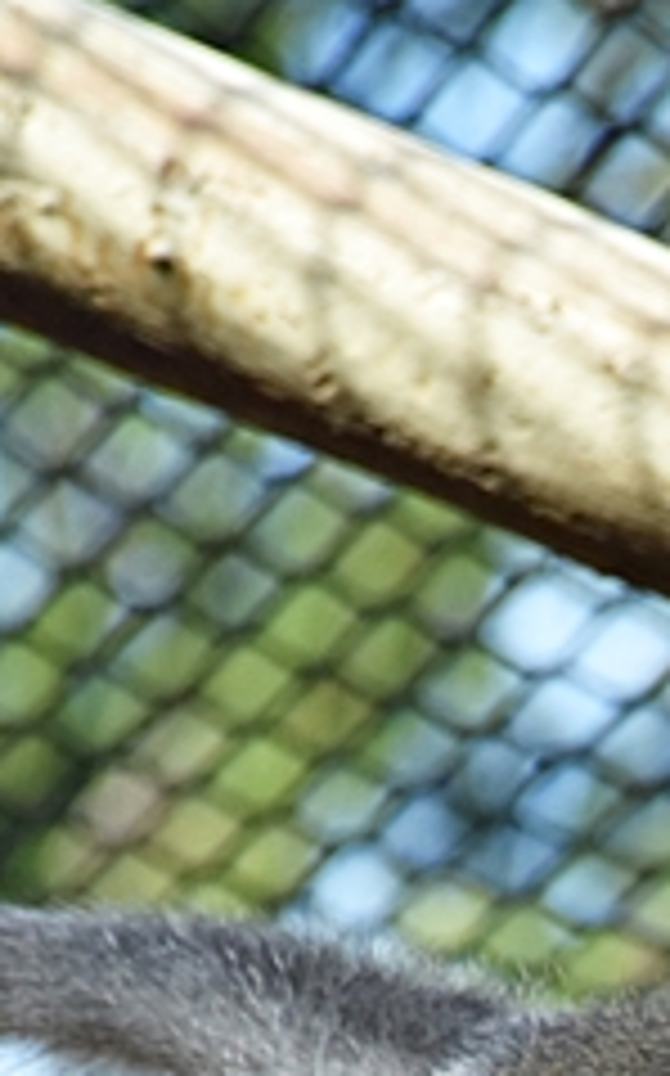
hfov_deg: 1.4
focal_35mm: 919
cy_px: 1510
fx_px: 26898
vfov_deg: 2.3
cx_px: 1178
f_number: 5.6
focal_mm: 140
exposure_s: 1/1000
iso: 450
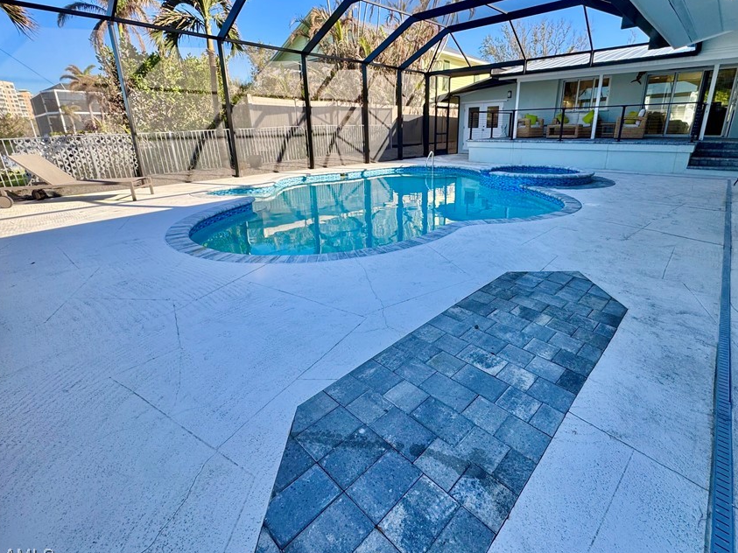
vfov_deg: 74.4
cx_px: 396
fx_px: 362
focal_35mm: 17
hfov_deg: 90.9
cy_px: 240
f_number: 2.2
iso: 40
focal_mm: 2.22
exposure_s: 1/349
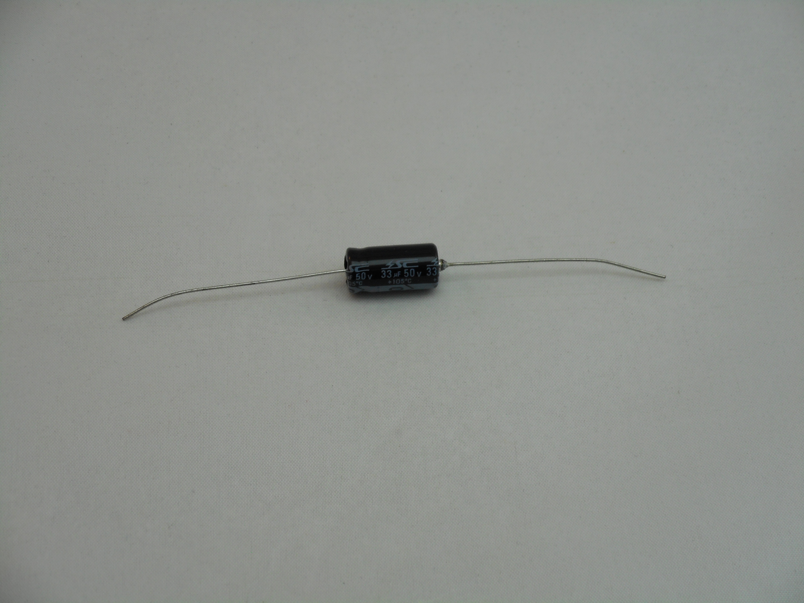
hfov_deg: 22.0
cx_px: 402
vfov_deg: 16.6
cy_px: 302
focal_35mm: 89
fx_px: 2067
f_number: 5.6
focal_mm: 15.9
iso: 110
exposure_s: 1/60
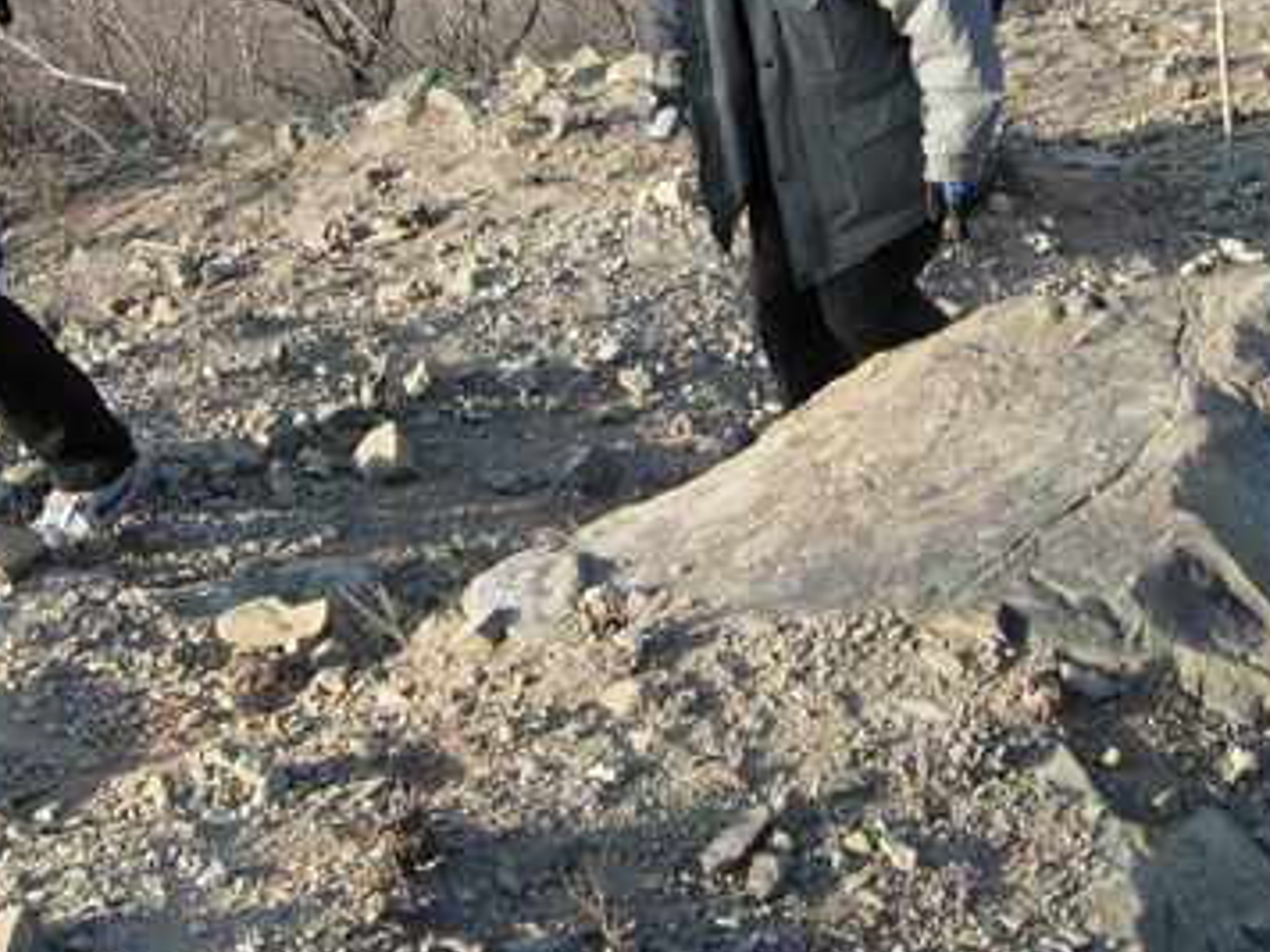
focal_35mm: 101
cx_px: 706
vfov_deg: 14.4
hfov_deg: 19.4
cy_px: -21
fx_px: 3706
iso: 50
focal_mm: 7.5
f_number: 4.8
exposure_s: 1/171
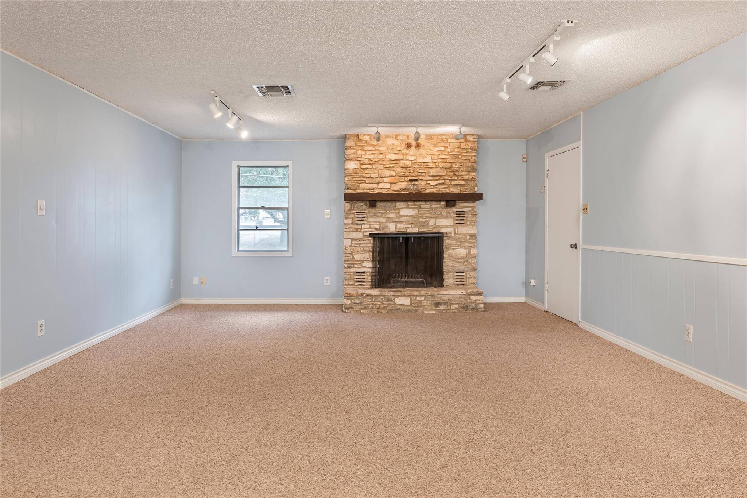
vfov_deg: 61.9
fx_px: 415
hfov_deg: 84.0
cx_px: 374
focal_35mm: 20
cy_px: 249
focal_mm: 20
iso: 100
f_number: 7.1
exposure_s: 4
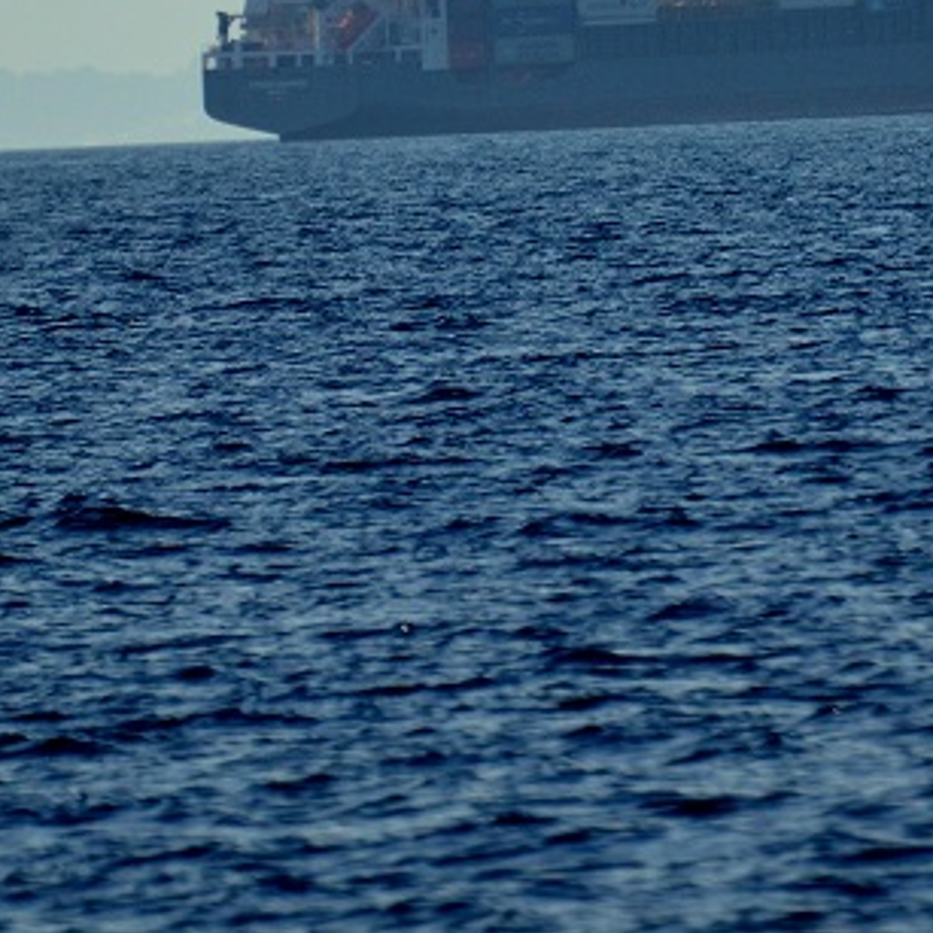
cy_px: -56
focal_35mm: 1241
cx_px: 776
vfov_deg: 1.4
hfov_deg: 1.4
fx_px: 37843
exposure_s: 1/2500
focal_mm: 300
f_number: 5.6
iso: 400
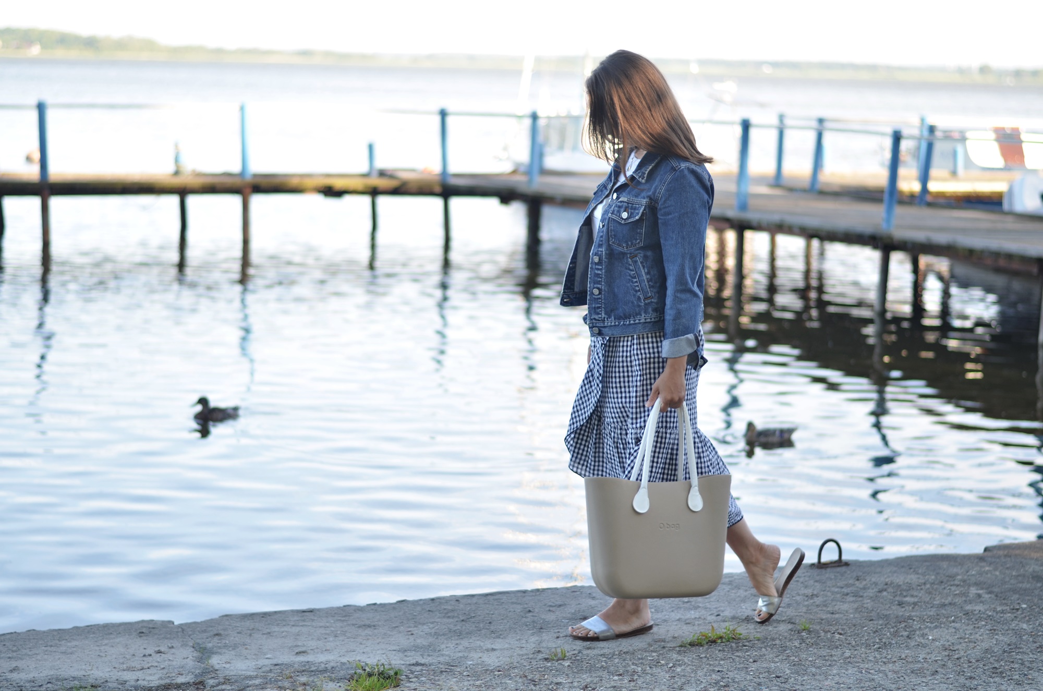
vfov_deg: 18.1
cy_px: 346
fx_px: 2169
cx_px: 522
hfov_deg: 27.0
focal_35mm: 75
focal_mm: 50
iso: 100
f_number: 2
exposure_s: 1/640
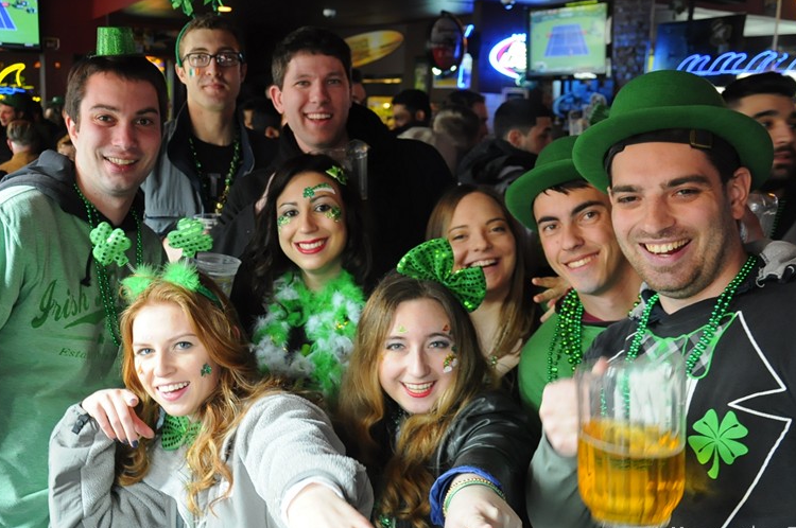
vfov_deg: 30.4
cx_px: 370
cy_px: 292
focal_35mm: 44
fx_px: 972
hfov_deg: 44.5
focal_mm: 22
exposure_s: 1/30
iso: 800
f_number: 3.8
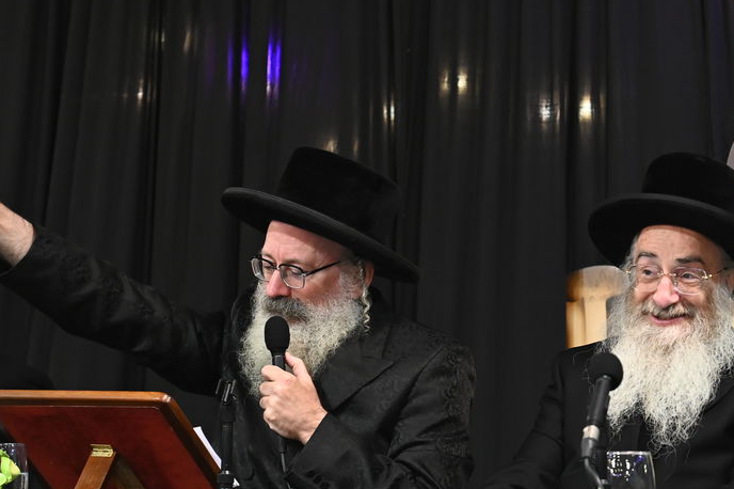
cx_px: 609
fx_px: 2405
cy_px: 279
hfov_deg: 17.2
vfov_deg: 11.6
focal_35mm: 118
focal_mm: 58
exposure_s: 1/125
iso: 2500
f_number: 4
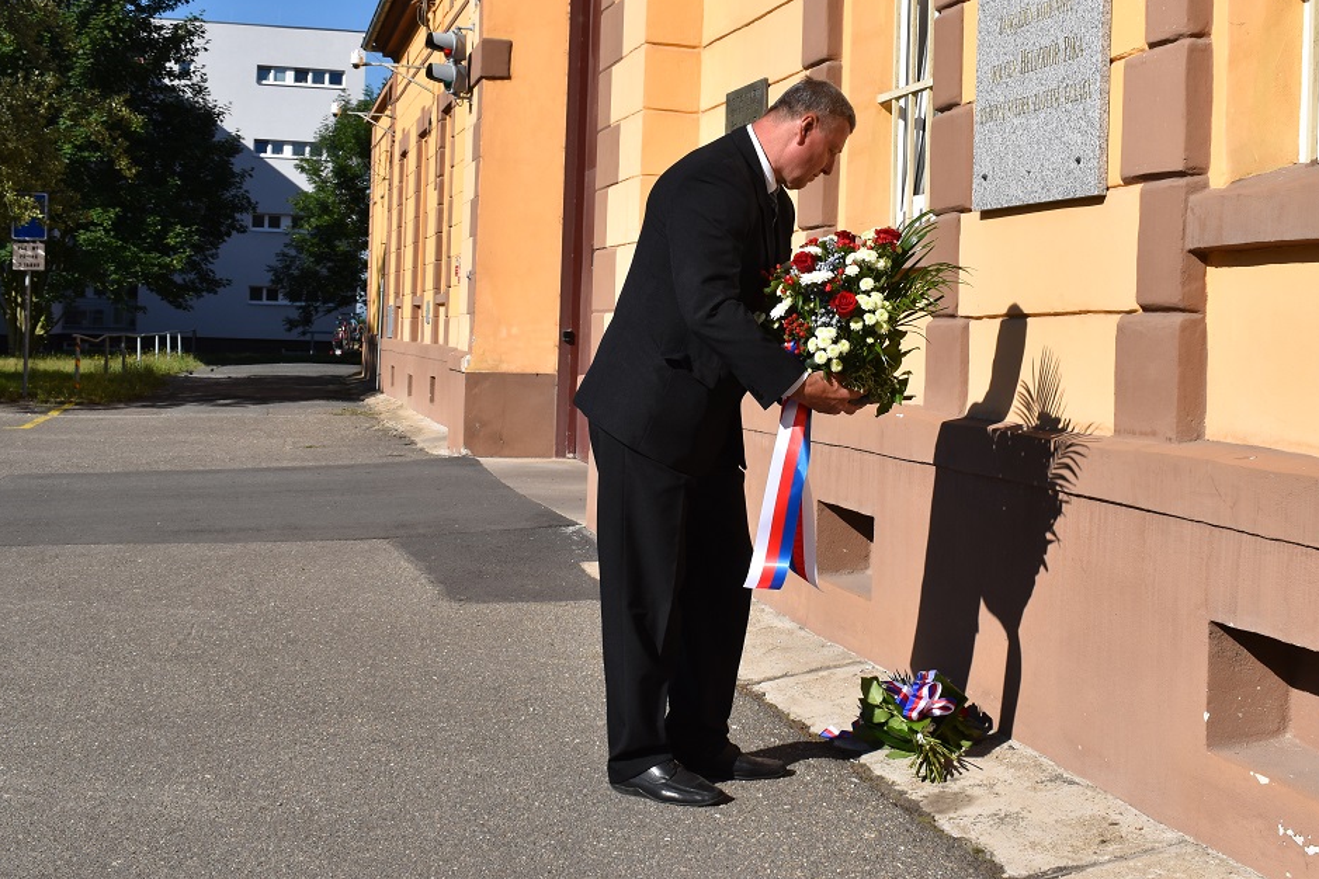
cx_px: 743
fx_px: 1685
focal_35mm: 46
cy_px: 319
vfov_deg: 29.1
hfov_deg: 42.7
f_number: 11
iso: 200
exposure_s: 1/500
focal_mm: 24
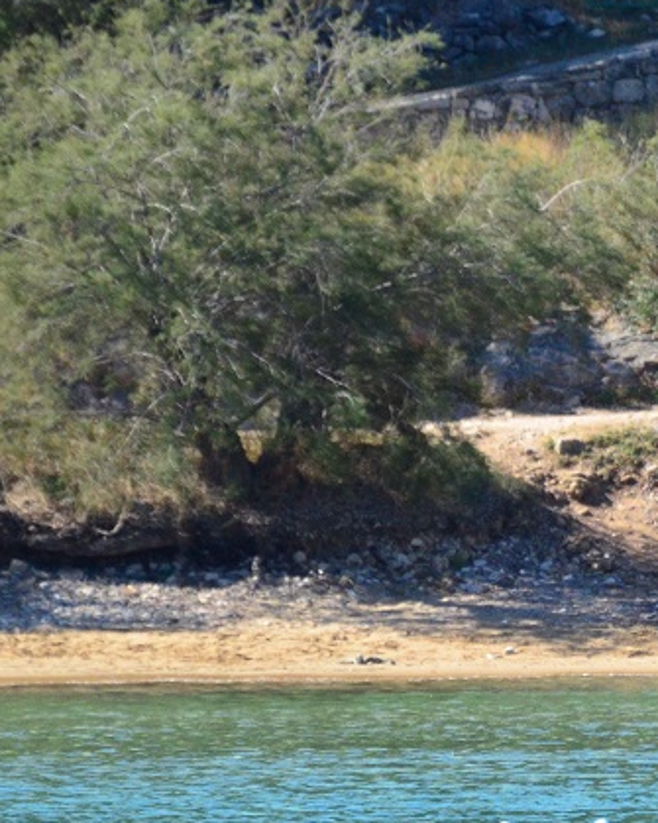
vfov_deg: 1.9
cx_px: 915
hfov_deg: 1.5
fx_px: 24473
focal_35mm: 1005
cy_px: 530
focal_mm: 300
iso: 2000
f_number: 5.6
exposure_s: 1/5000
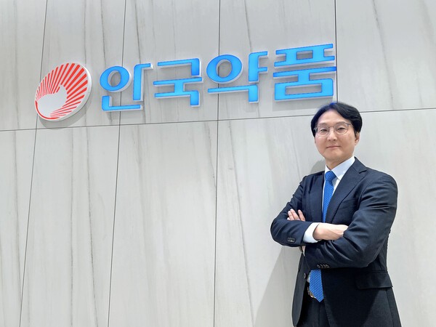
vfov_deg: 56.8
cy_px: 164
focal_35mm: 24
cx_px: 218
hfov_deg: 71.6
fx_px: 302
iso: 64
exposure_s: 1/120
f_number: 1.78
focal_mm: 6.86
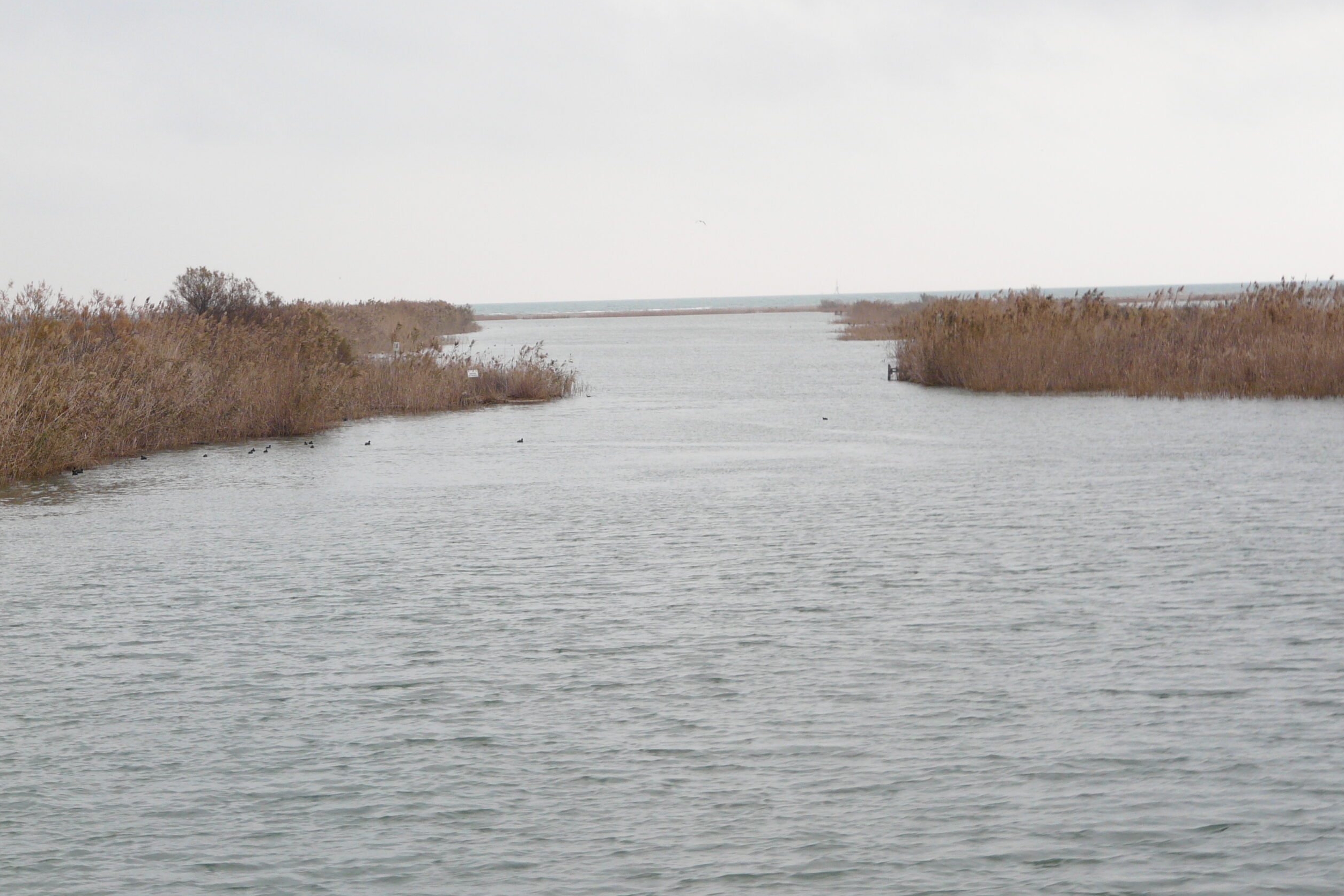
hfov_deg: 20.0
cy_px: 435
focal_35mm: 102
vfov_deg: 13.4
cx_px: 677
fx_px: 3808
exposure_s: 1/100
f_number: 3.6
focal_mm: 15.8
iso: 100
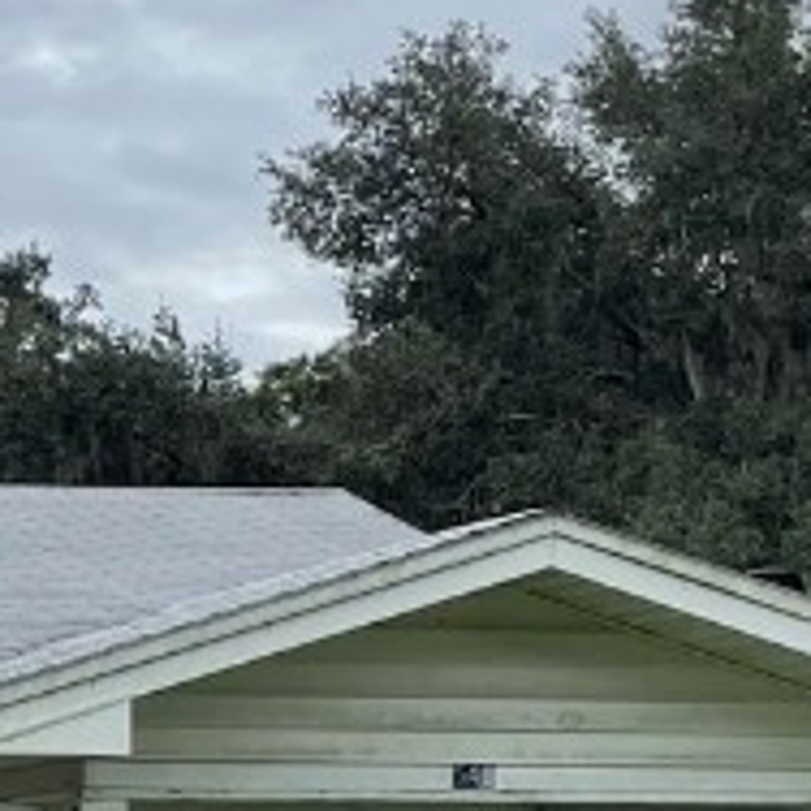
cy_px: 776
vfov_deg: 13.8
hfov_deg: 12.5
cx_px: -716
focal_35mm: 125
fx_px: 3313
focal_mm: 4.2
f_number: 1.6
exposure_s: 1/2212
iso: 32
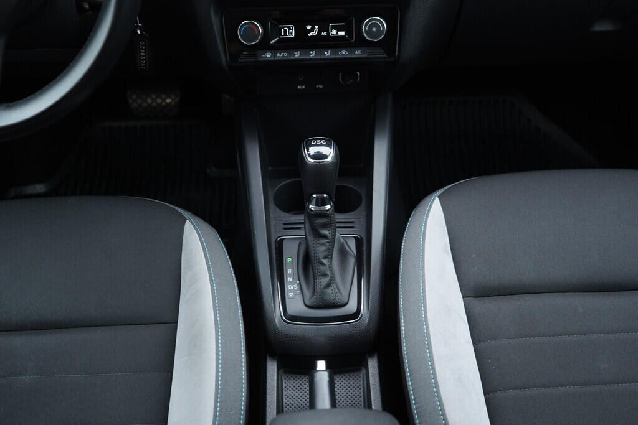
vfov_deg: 36.9
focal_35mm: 36
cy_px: 212
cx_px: 319
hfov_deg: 53.1
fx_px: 638
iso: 400
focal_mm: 24
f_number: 2.8
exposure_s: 1/40
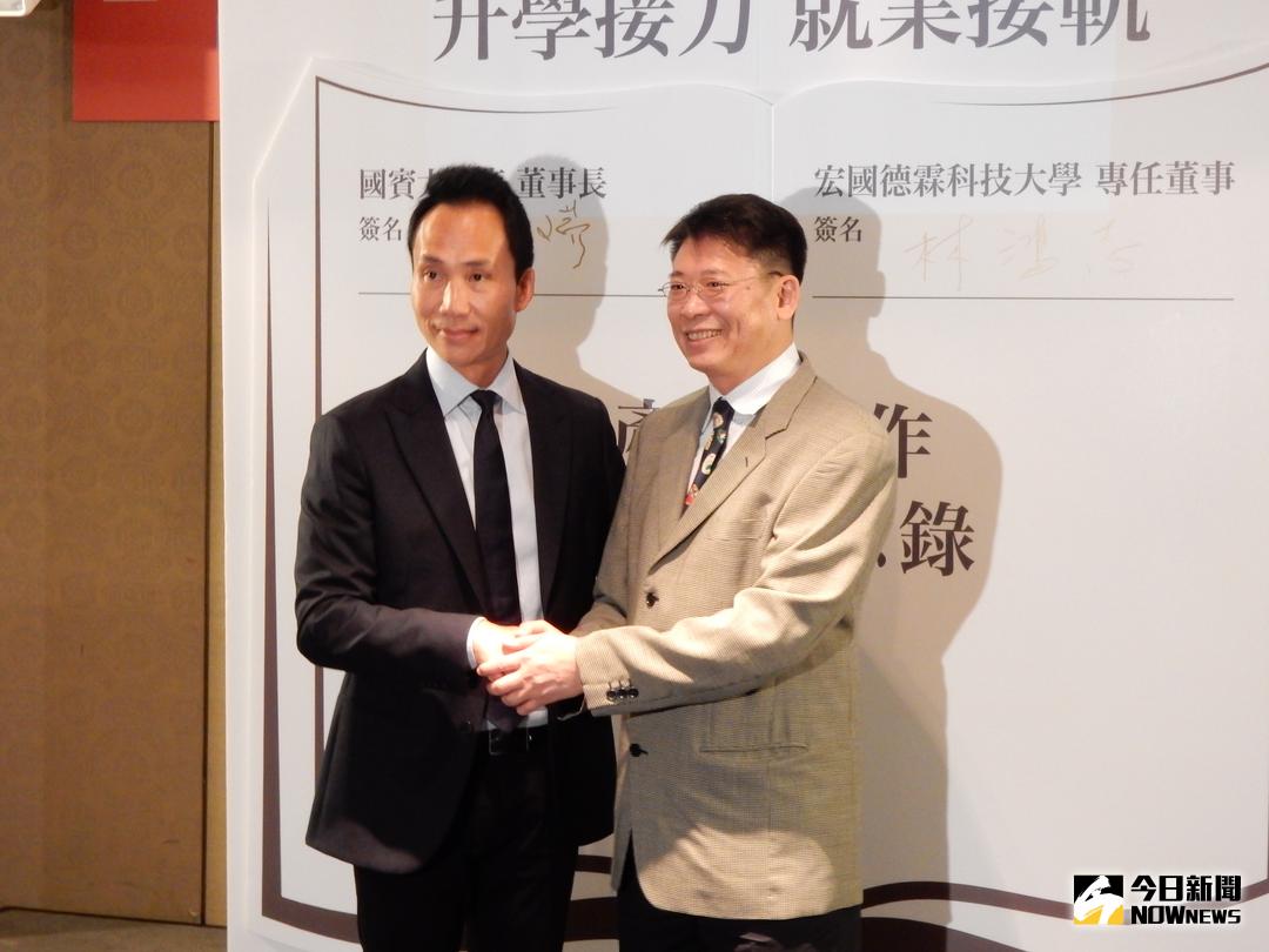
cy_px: 476
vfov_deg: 17.6
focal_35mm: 84
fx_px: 3079
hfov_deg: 23.3
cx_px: 634
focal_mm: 14.9
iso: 800
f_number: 5
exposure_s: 1/8
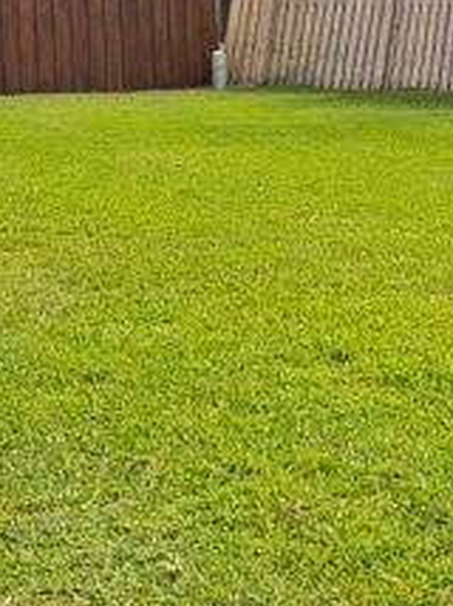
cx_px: 827
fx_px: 1259
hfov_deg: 16.8
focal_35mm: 72
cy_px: 101
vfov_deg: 26.4
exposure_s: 1/125
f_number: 9
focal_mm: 16
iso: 100
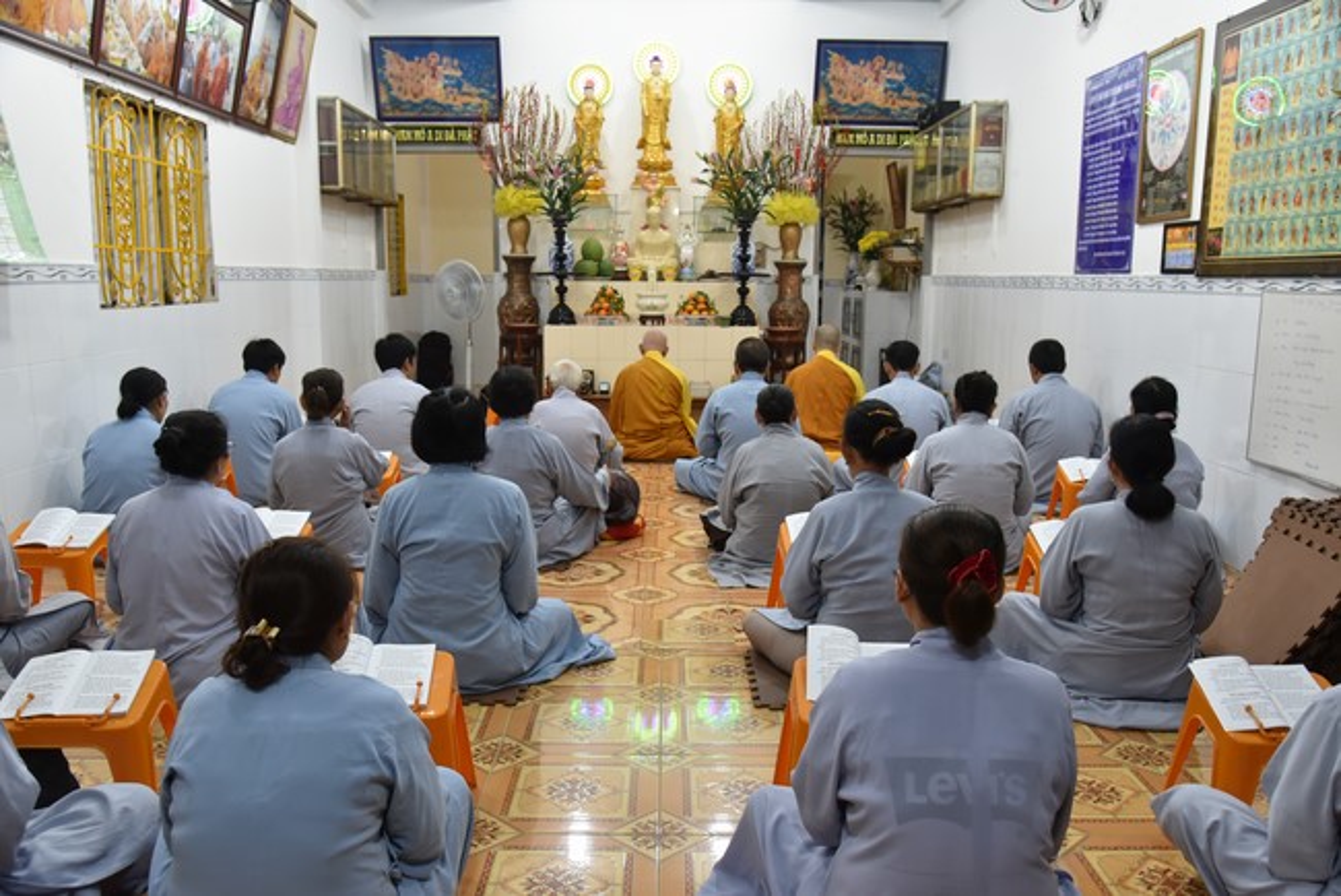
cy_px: 448
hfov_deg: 61.9
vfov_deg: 43.6
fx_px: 1118
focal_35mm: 30
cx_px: 670
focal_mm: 30
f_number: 5
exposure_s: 1/100
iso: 1600
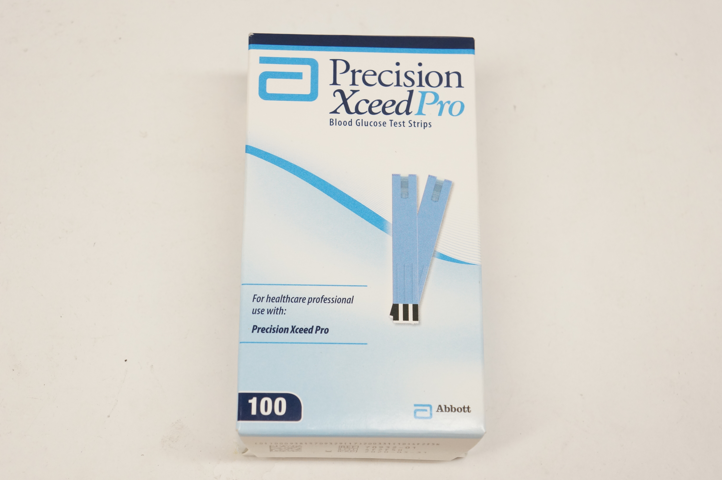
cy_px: 240
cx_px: 361
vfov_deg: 21.5
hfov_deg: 31.9
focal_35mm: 63
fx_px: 1262
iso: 800
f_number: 7.1
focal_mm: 42
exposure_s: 1/125
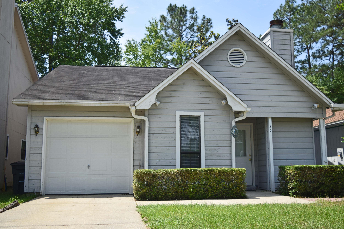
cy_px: 114
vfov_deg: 34.2
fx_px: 373
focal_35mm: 39
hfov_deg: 49.6
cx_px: 172
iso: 100
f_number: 4
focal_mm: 26
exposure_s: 1/800
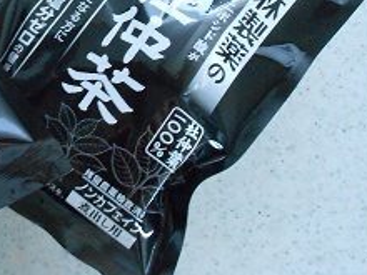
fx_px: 668
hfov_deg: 28.8
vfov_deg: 22.3
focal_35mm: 63
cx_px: 1
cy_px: -8
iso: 800
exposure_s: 1/4
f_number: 3.8
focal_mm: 5.3
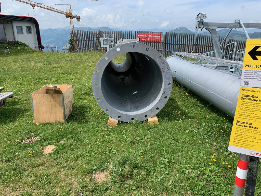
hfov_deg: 67.3
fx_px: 196
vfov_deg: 53.1
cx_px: 130
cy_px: 98
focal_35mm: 26
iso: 25
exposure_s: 1/1610
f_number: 1.8
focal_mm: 4.25
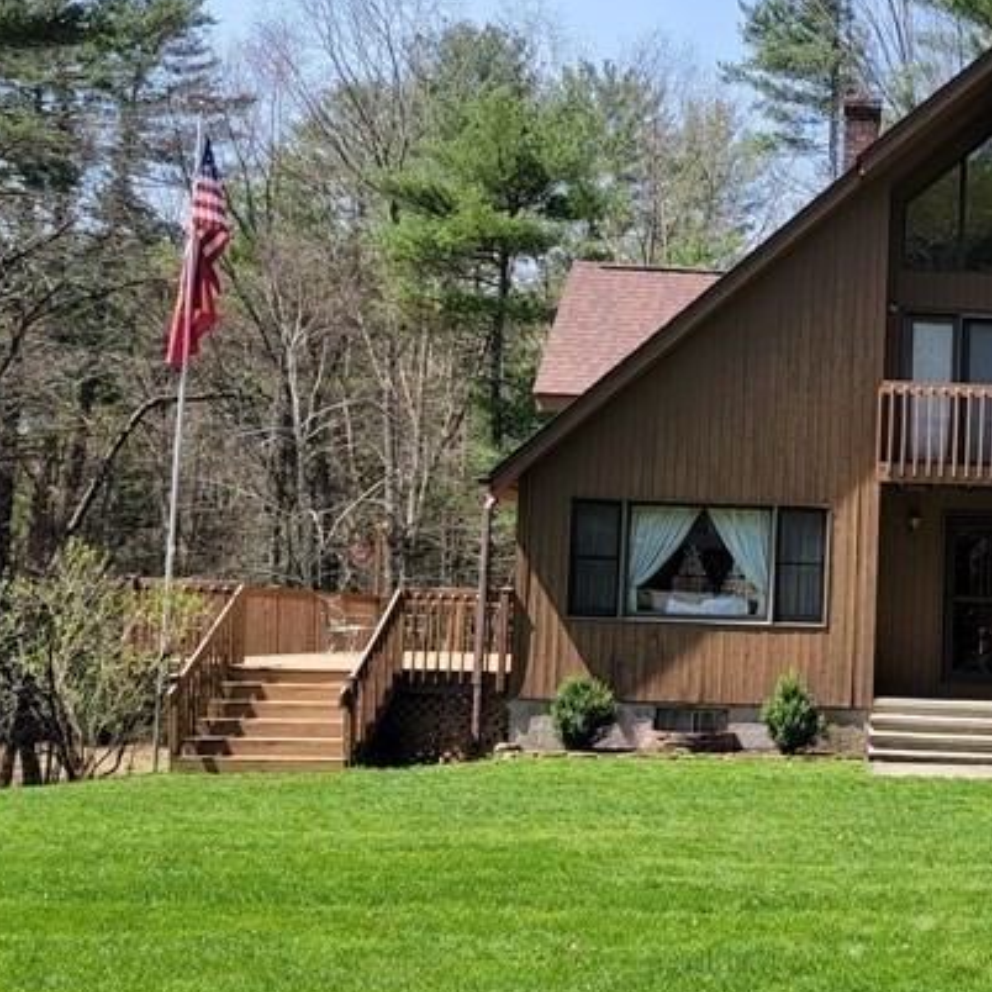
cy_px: 496
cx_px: 913
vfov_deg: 31.6
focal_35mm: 54
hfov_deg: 30.1
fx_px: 1751
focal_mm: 6.7
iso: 16
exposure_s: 1/496
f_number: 1.8
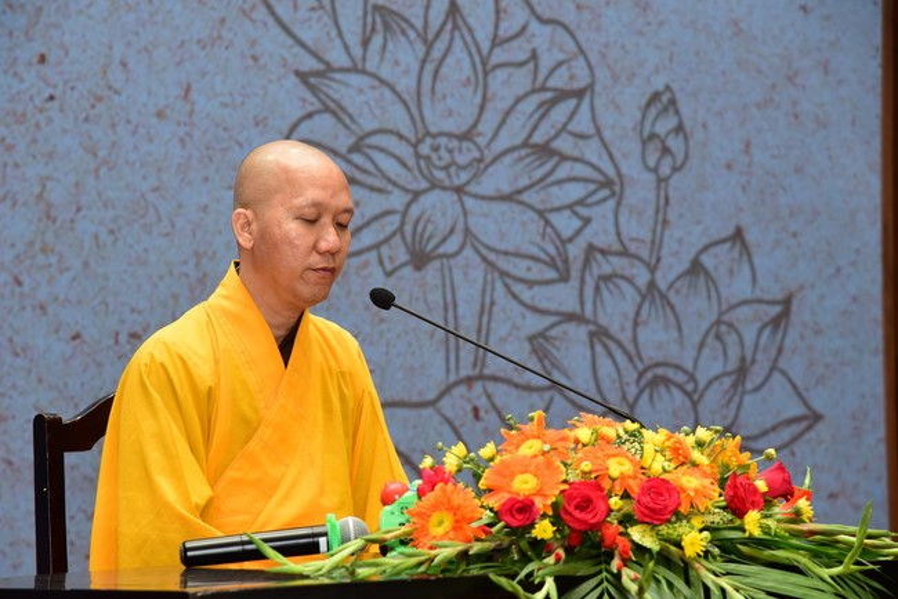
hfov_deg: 17.1
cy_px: 300
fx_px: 2995
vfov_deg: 11.4
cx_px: 449
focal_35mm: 120
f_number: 7.1
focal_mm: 120
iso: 1250
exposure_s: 1/60
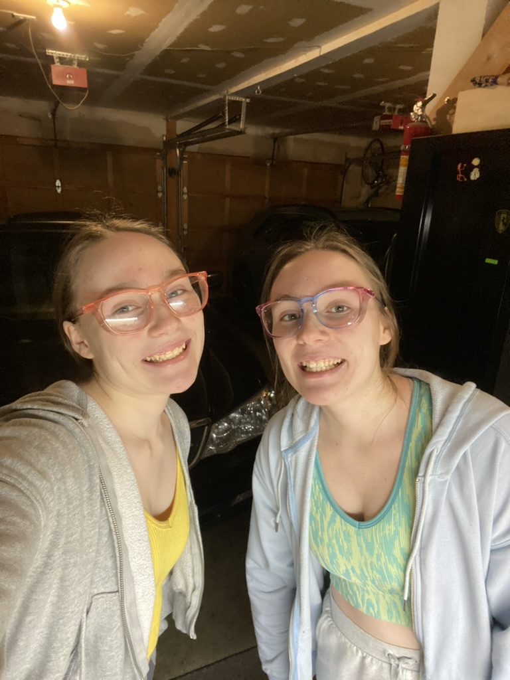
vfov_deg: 73.9
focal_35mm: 23
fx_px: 452
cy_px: 340
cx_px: 255
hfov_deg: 58.9
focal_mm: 2.71
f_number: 2.2
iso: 320
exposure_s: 1/60
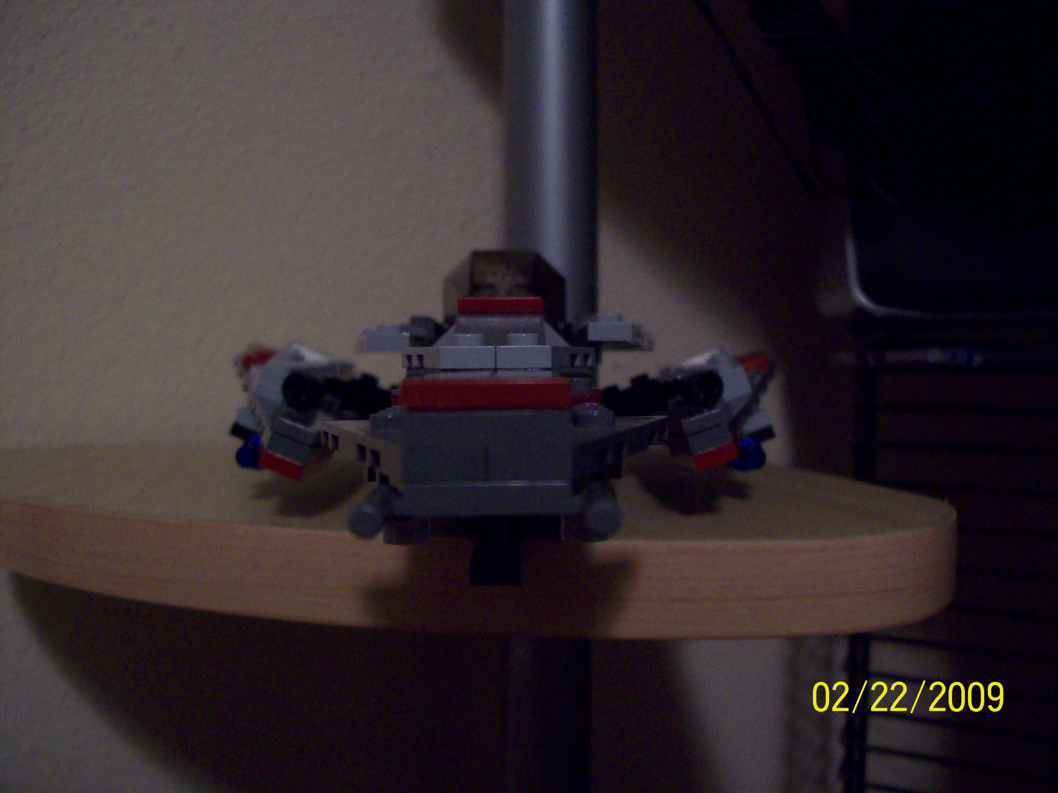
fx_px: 1100
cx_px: 529
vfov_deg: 39.7
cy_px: 396
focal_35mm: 36
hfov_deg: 51.4
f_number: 2.7
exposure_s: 1/8
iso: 200
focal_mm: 6
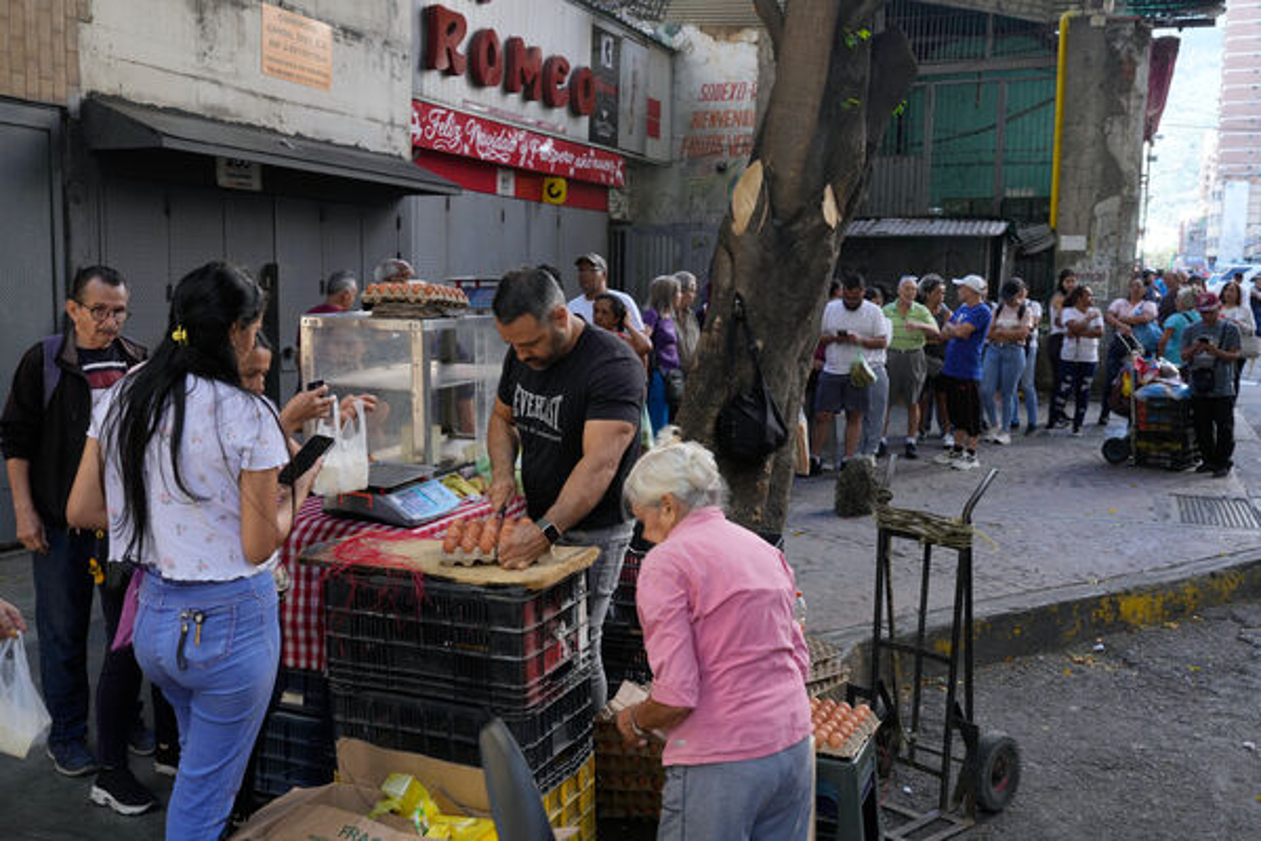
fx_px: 1226
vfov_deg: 37.9
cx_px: 630
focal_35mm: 35
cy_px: 420
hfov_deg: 54.4
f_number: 6.3
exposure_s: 1/100
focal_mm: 35
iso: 320
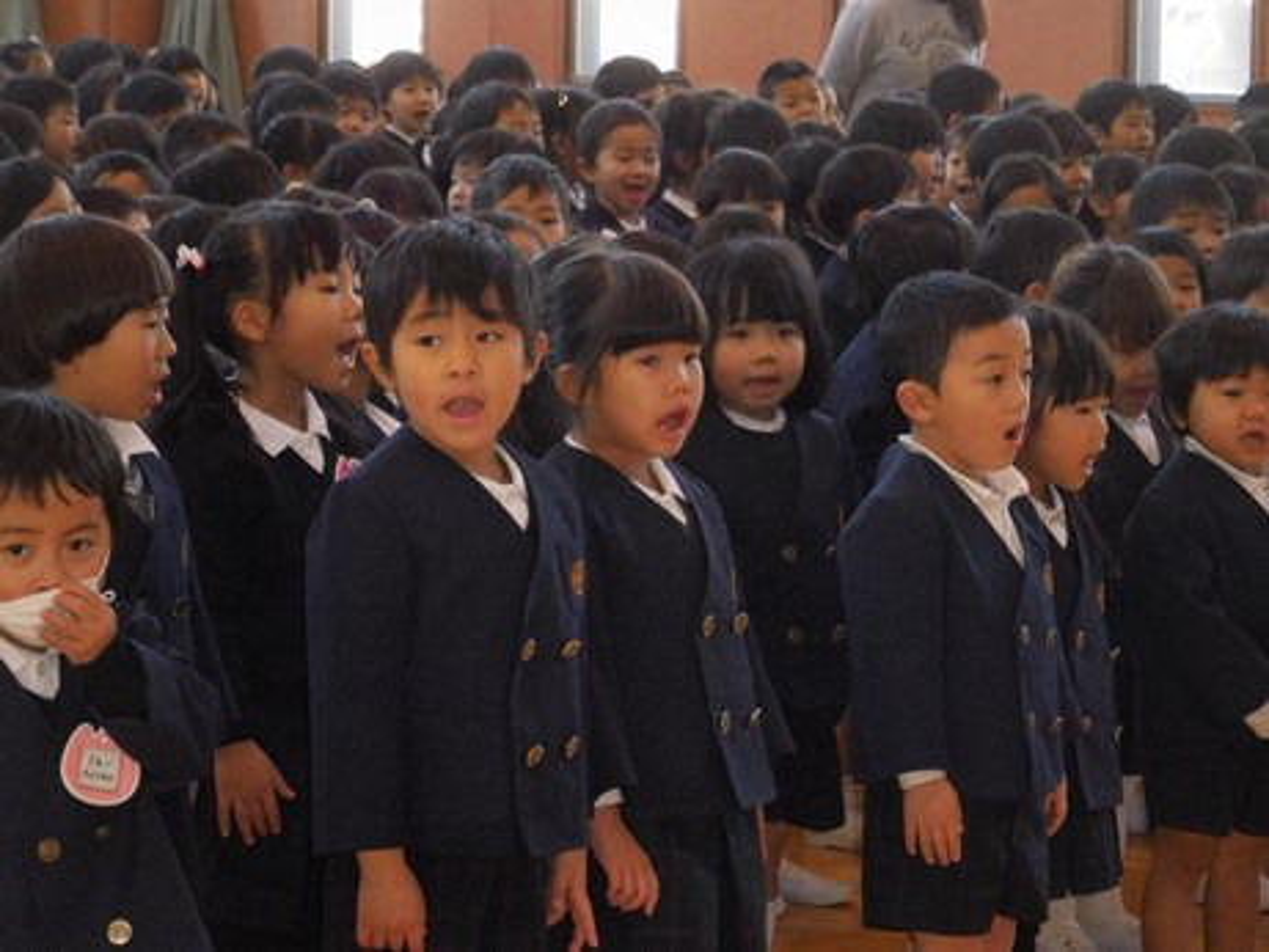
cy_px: 476
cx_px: 634
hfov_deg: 15.2
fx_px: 4767
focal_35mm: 130
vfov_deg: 11.4
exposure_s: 1/60
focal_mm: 23.4
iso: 1100
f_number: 5.3
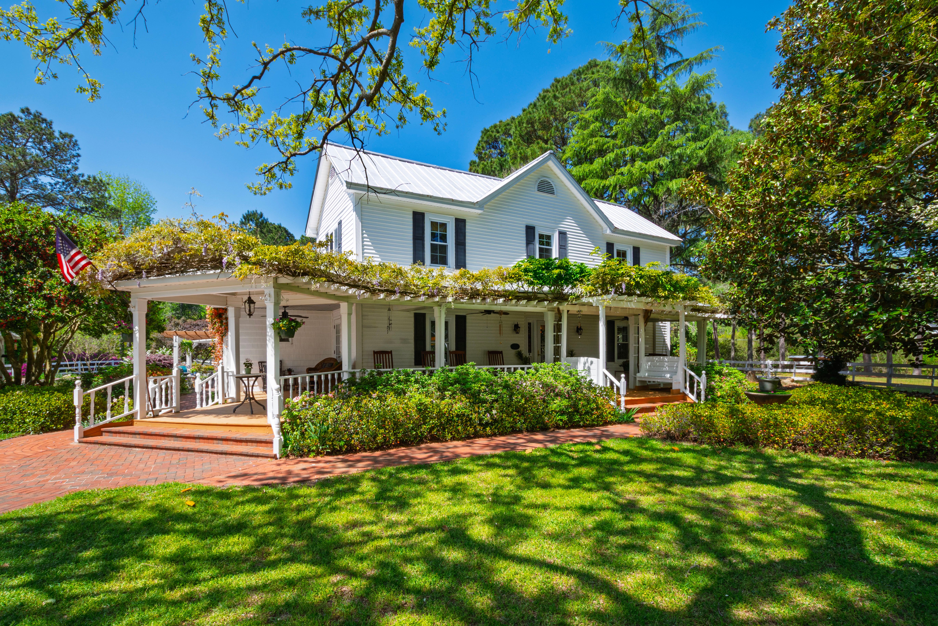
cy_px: 313
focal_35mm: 15
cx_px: 469
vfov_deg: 77.3
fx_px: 391
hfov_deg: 100.4
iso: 100
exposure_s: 1/125
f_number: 8
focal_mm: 10
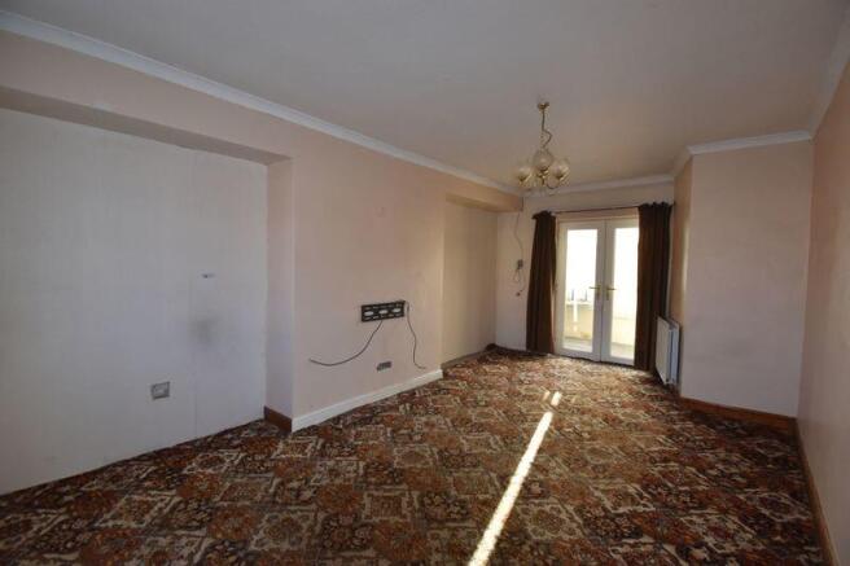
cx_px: 425
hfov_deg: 100.4
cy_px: 283
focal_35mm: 15
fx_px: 354
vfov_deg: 77.3
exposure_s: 1/60
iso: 640
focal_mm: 10
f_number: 8
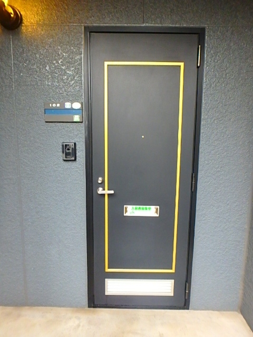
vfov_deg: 79.0
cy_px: 168
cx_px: 126
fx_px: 205
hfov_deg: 63.4
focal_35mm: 21
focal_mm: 3.7
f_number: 3.5
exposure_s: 1/30
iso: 500
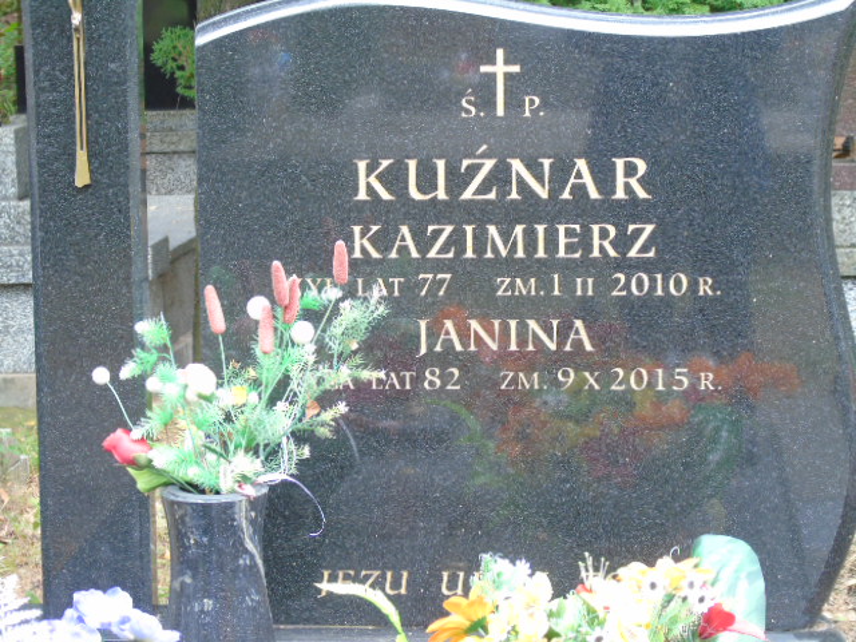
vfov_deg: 13.7
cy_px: 321
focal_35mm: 108
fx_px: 2671
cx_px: 428
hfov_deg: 18.2
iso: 250
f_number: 4.4
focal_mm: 19
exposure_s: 1/30
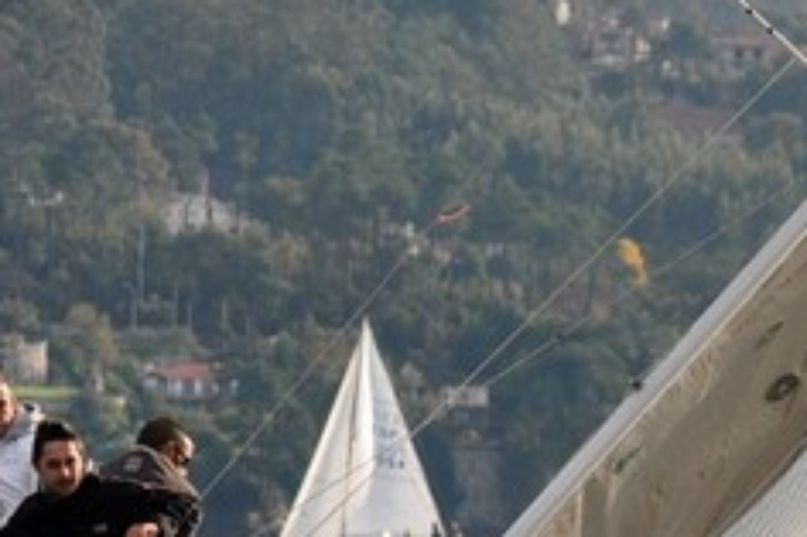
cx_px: 916
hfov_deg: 4.0
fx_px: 11491
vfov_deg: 2.7
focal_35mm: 513
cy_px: 551
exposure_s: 1/500
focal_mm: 90
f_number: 5.6
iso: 100
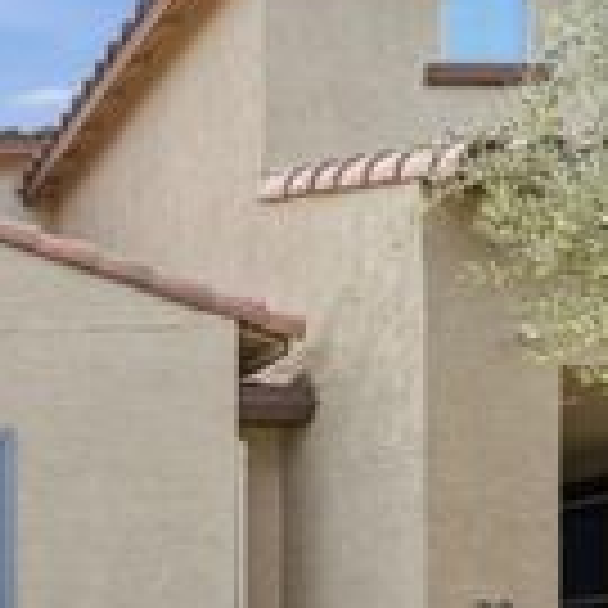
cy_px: 689
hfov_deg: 22.0
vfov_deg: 25.1
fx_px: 1252
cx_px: -333
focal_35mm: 63
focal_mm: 20
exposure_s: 1/640
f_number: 9
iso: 200
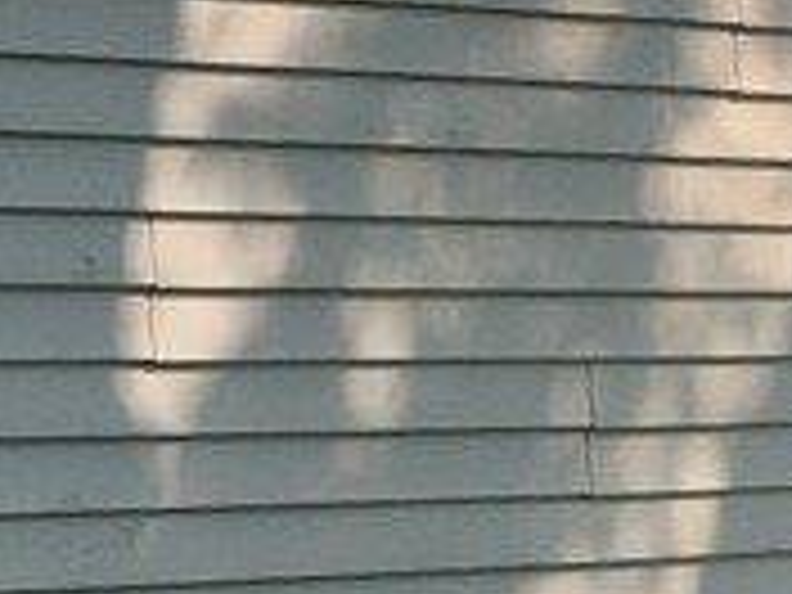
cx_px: -112
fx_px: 3867
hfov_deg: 11.5
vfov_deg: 8.8
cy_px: 387
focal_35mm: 169
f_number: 2.2
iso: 25
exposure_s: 1/810
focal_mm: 4.15
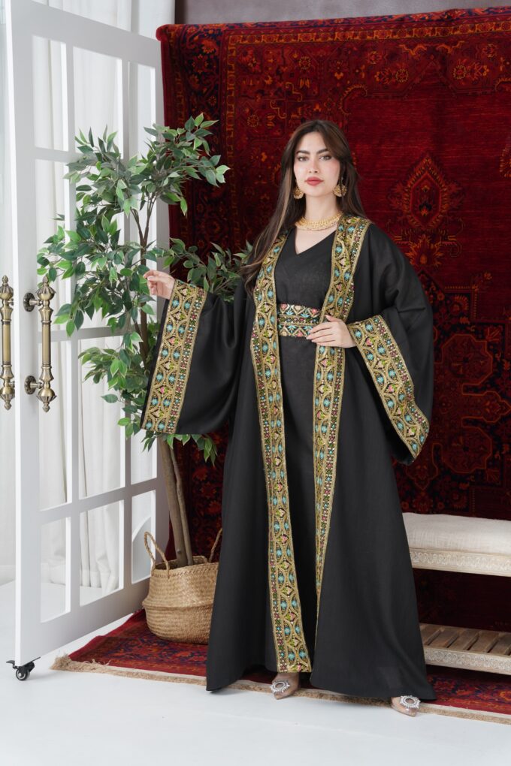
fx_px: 1490
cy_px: 383
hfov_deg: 19.5
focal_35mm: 70
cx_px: 256
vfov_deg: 28.8
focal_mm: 70
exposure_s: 1/125
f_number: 8
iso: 250
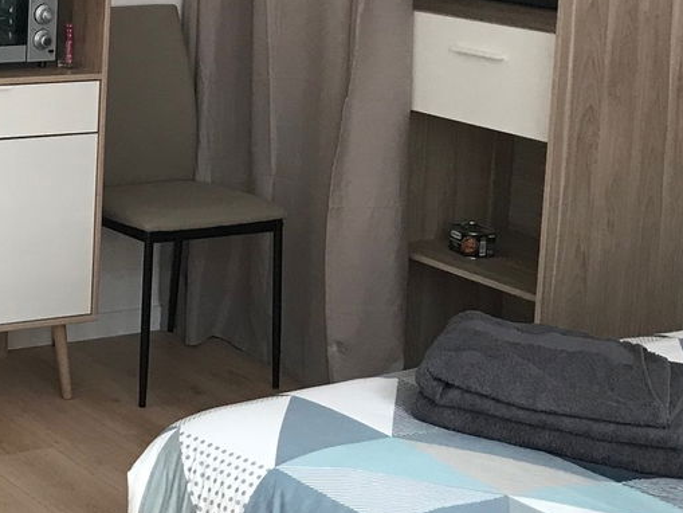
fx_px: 1737
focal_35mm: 88
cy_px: 67
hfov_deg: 21.0
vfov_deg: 16.6
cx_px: -99
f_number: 1.8
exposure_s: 1/33
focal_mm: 3.99
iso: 32
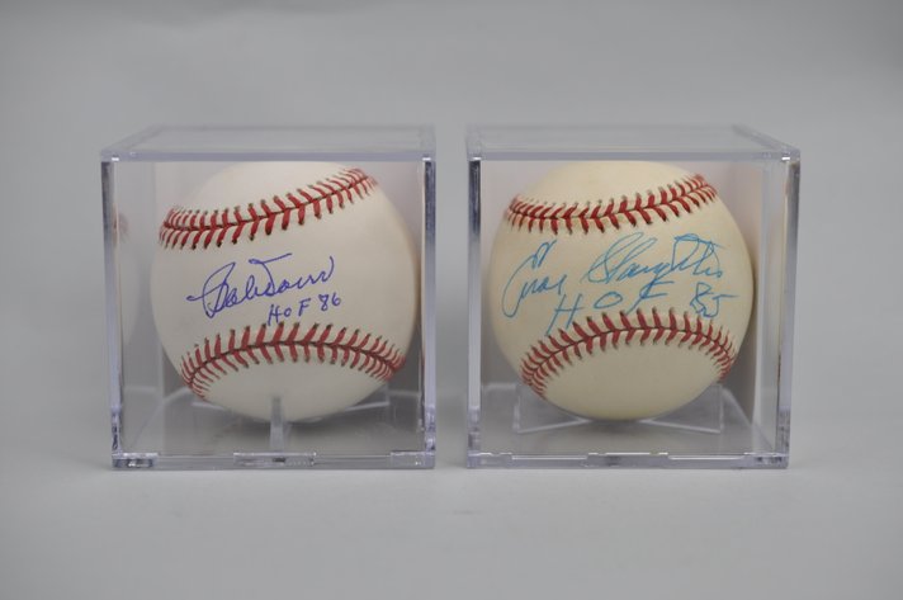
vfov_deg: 22.6
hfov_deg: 33.4
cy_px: 300
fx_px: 1503
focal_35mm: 60
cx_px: 452
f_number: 5
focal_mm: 40
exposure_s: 1/100
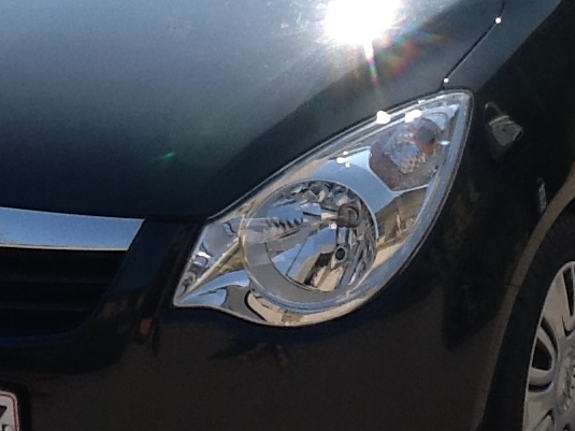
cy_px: 73
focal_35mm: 79
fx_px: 1312
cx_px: 296
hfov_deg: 24.7
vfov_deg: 18.4
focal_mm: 2.03
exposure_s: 1/863
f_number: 2.4
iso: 40
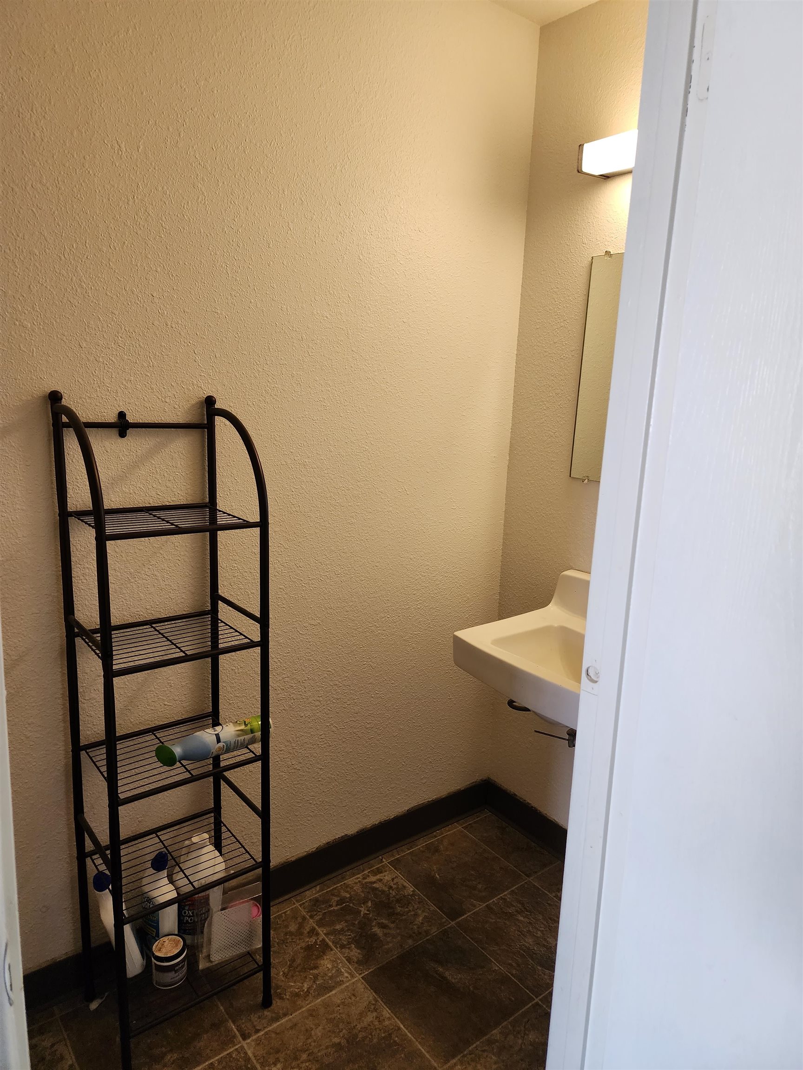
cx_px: 402
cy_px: 535
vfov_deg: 73.9
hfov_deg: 58.9
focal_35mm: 23
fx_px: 711
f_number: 1.8
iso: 320
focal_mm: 6.4
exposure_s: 1/120
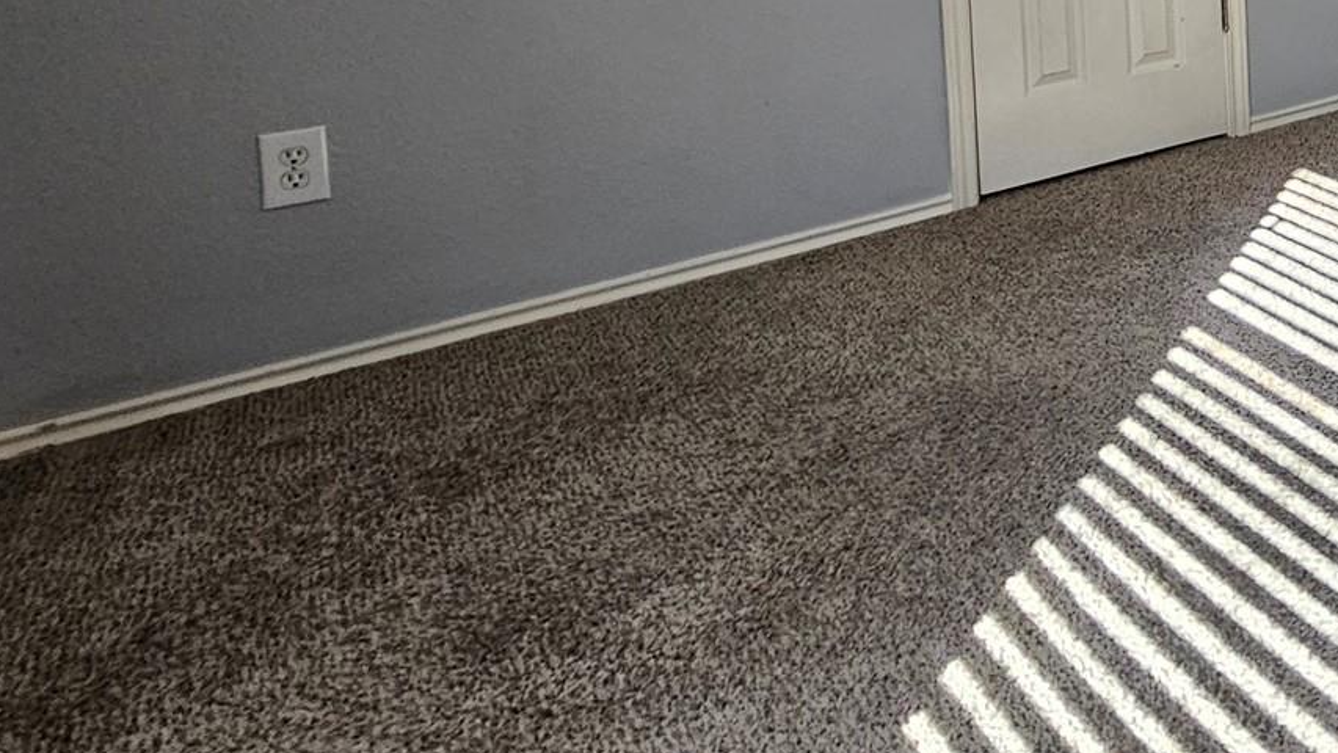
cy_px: -179
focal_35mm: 34
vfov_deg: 29.2
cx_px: 1575
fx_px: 1206
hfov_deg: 41.4
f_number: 2.2
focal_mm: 2.2
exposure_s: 1/60
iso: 100
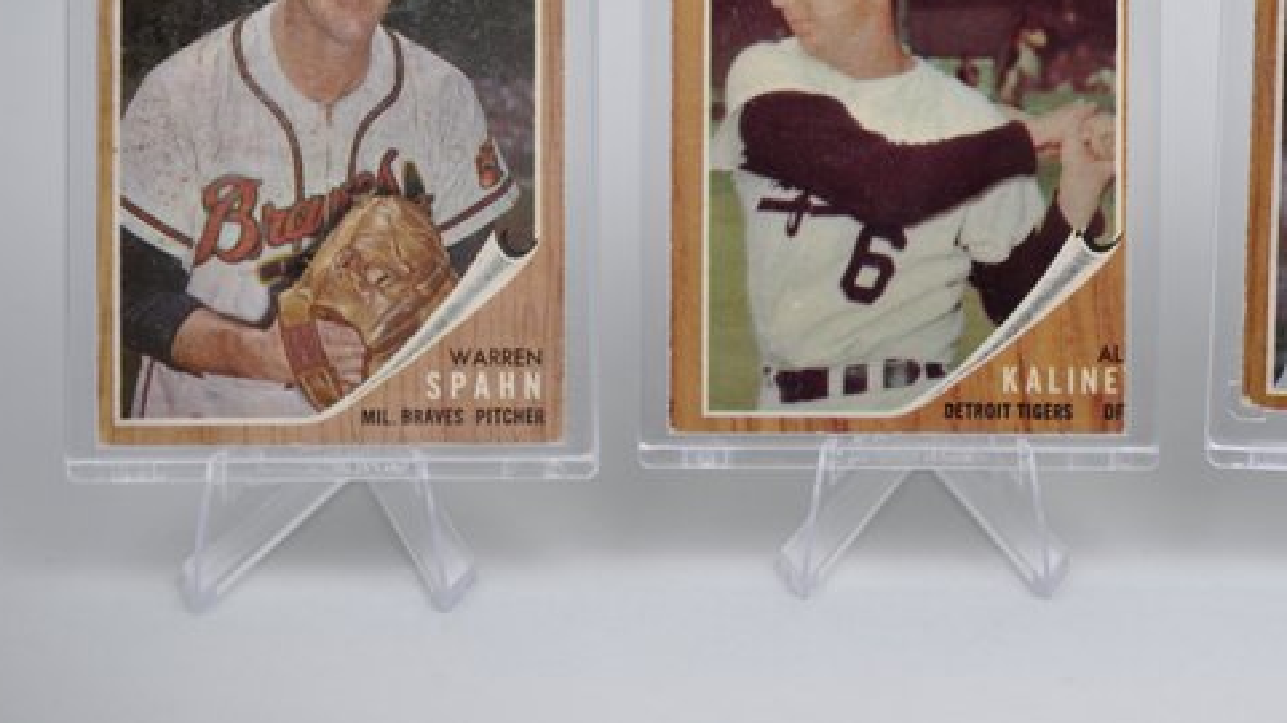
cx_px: 912
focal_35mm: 93
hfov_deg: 22.8
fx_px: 3172
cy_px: 111
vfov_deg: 12.9
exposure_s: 1/60
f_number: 4
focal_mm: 40
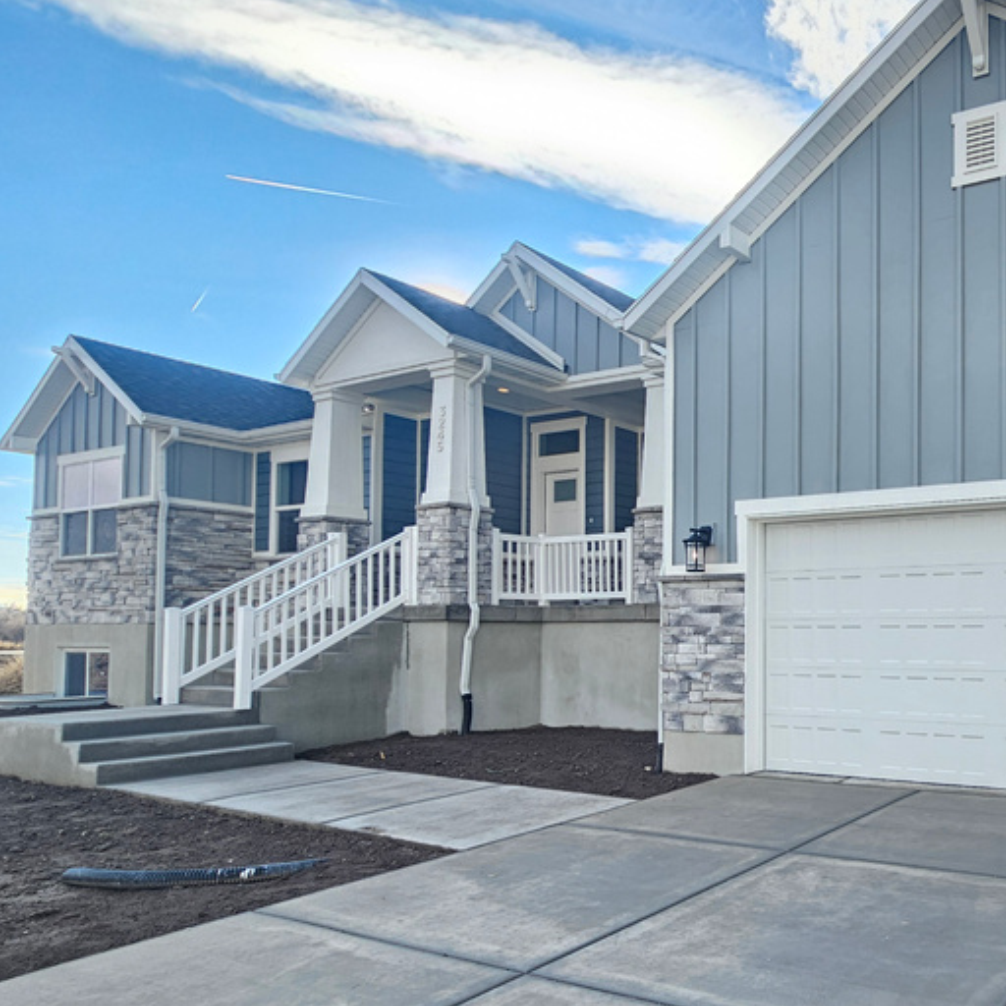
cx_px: 959
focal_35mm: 23
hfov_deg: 55.3
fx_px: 756
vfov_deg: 66.7
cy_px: 597
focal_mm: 2.2
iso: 50
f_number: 2.2
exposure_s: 1/289
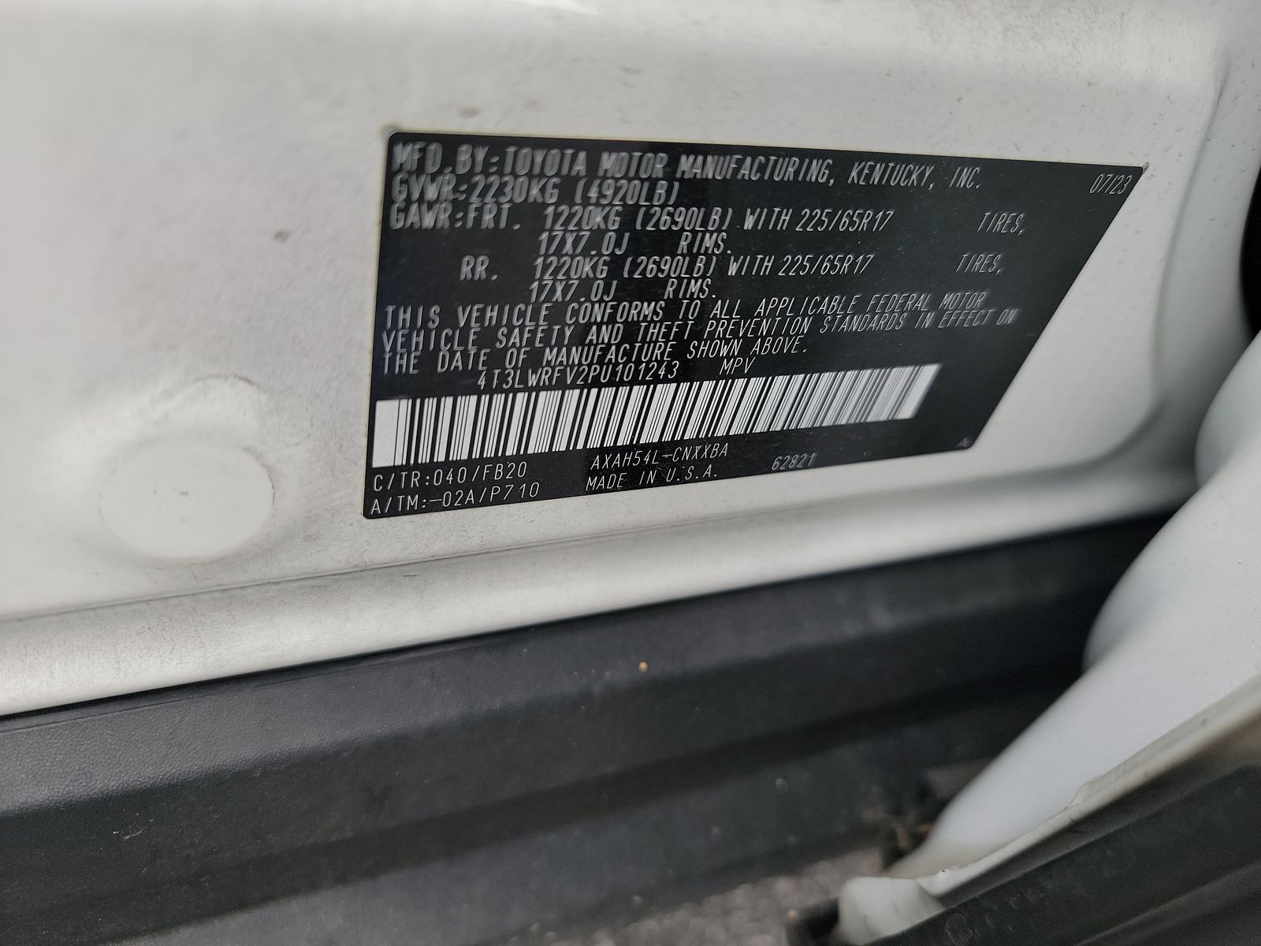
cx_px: 630
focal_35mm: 24
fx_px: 874
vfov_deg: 56.8
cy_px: 473
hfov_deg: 71.6
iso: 111
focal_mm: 6.7
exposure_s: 1/59
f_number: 1.8
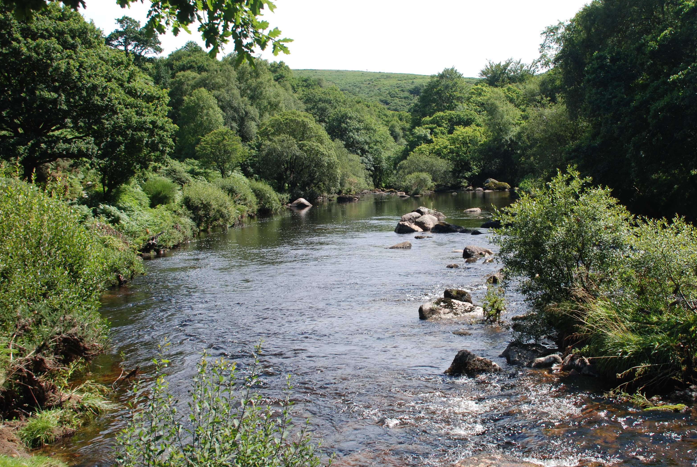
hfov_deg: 47.0
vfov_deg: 32.7
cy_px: 241
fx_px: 795
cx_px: 425
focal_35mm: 41
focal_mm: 22
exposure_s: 1/160
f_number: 6.3
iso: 100
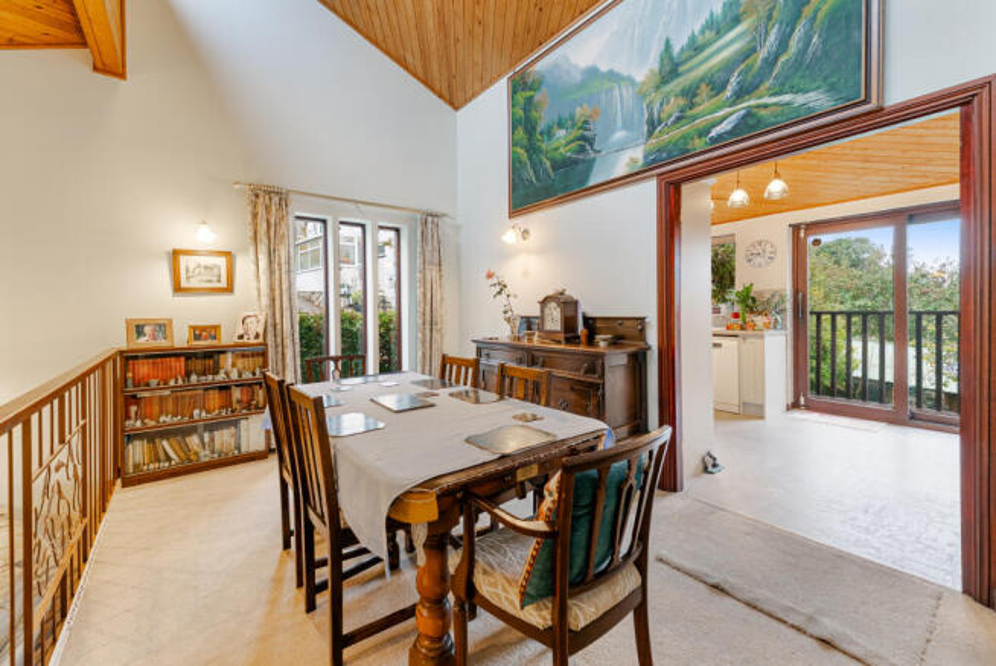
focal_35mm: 14
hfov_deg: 104.2
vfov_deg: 81.3
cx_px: 498
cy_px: 333
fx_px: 388
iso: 320
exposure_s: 1/160
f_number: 8
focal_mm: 14
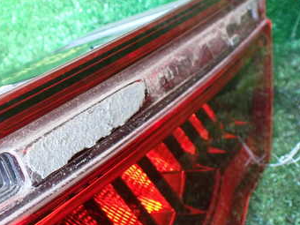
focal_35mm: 53
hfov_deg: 34.7
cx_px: 48
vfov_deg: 27.5
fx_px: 459
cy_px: 116
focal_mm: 5.4
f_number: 2.3
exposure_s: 1/50
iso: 800
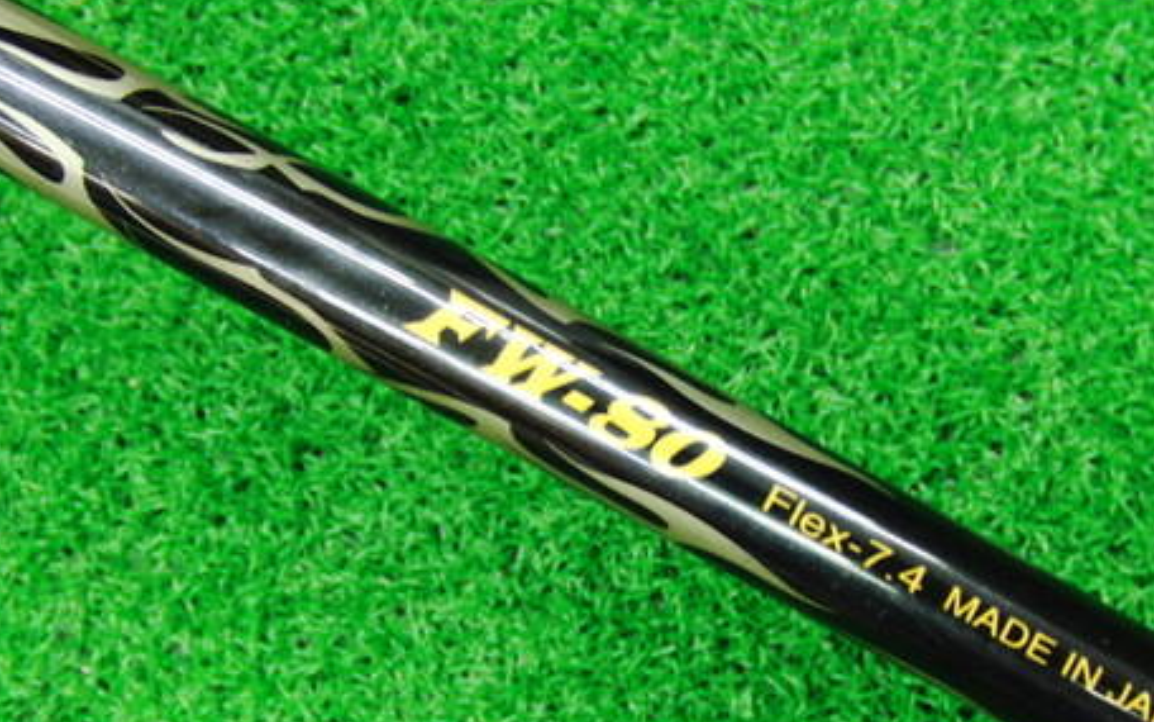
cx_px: 688
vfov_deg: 23.5
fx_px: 1730
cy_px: 471
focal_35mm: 55
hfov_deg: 36.8
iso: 400
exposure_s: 1/20
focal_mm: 6.42
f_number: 3.6
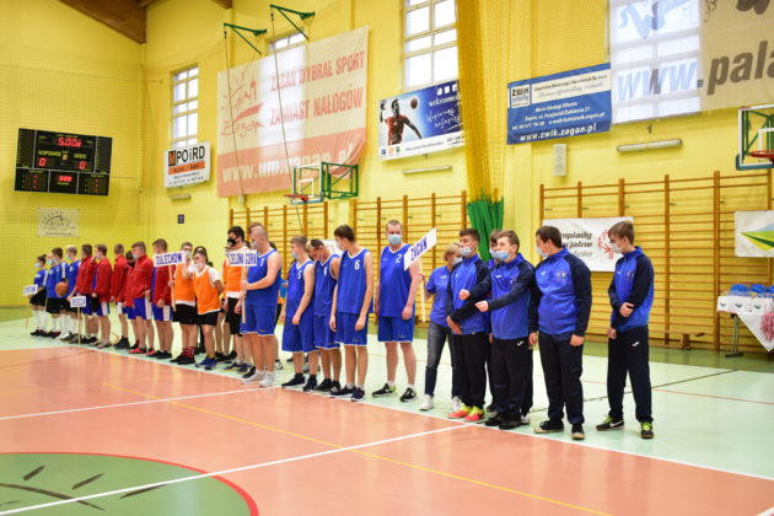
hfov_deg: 51.3
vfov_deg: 35.5
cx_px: 387
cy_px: 258
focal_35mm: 38
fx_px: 806
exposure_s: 1/80
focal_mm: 25
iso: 2000
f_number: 4
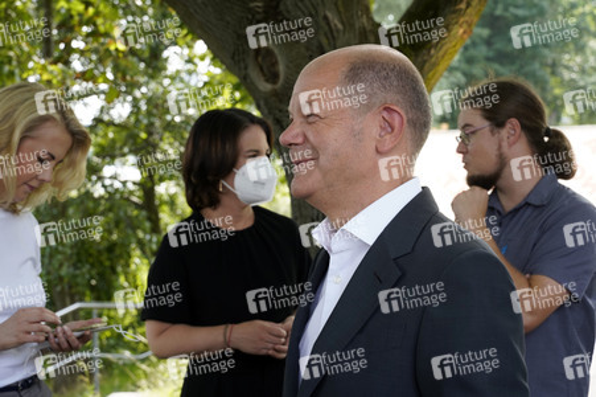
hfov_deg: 27.0
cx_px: 298
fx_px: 1241
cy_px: 198
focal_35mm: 75
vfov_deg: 18.2
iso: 640
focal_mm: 75
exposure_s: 1/125
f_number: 9
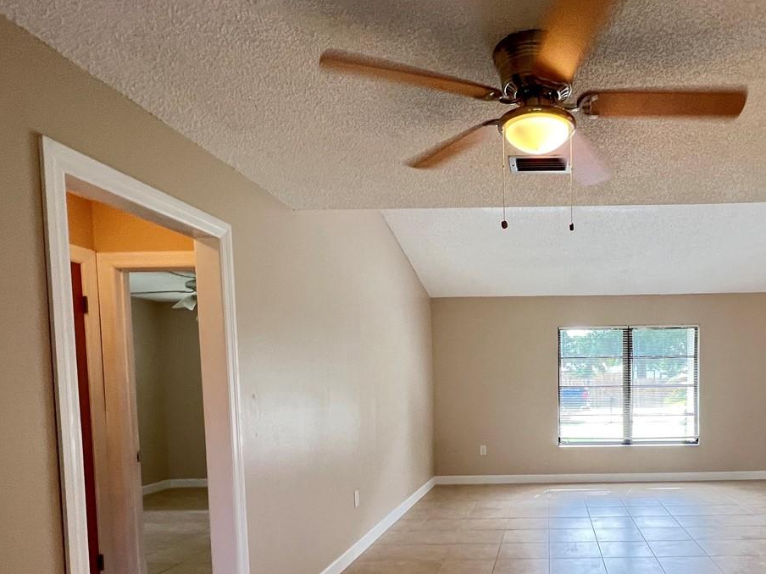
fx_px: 509
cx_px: 550
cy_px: 406
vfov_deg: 56.9
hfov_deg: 70.2
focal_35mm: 23
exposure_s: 1/60
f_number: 1.8
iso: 160
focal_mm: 1.57
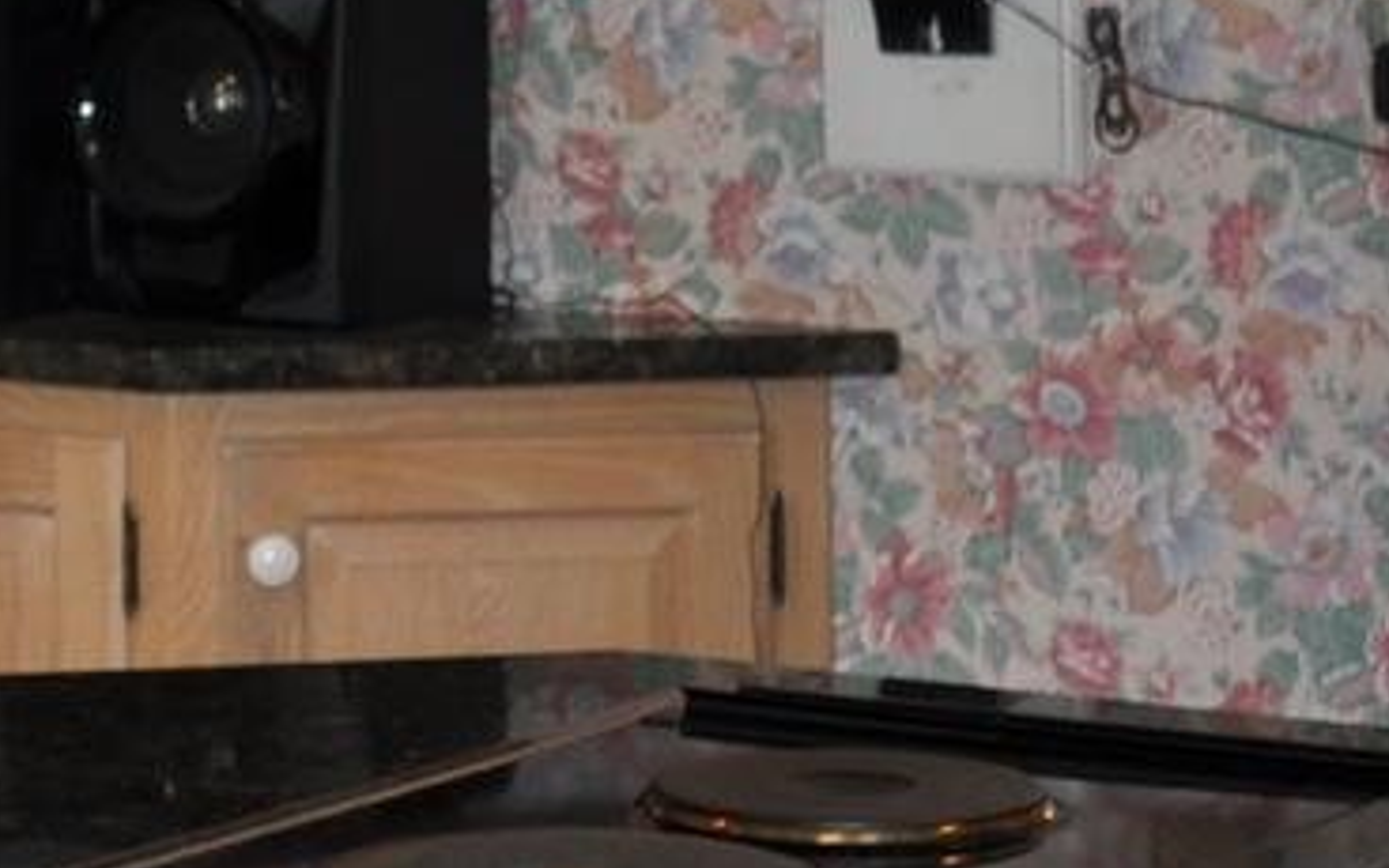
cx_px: -574
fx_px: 5792
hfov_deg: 13.1
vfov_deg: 8.4
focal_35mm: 153
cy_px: -445
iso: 250
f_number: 3.5
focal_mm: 18
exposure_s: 1/60
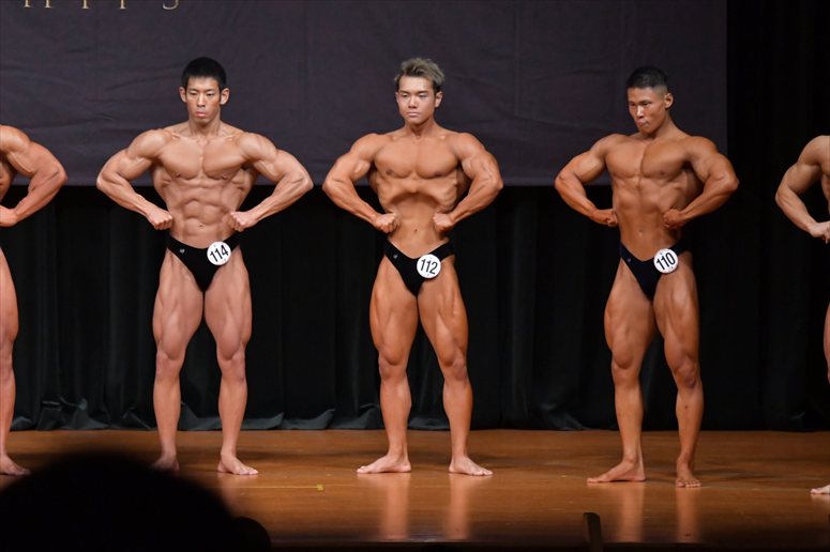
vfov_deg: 5.4
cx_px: 415
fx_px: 5876
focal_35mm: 255
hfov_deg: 8.1
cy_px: 276
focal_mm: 170
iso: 5000
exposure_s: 1/400
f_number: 5.6
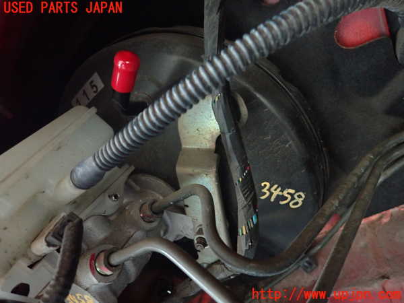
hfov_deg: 69.4
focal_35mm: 25
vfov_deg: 54.9
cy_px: 152
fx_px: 292
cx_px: 202
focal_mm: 4.5
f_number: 2
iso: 800
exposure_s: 1/30
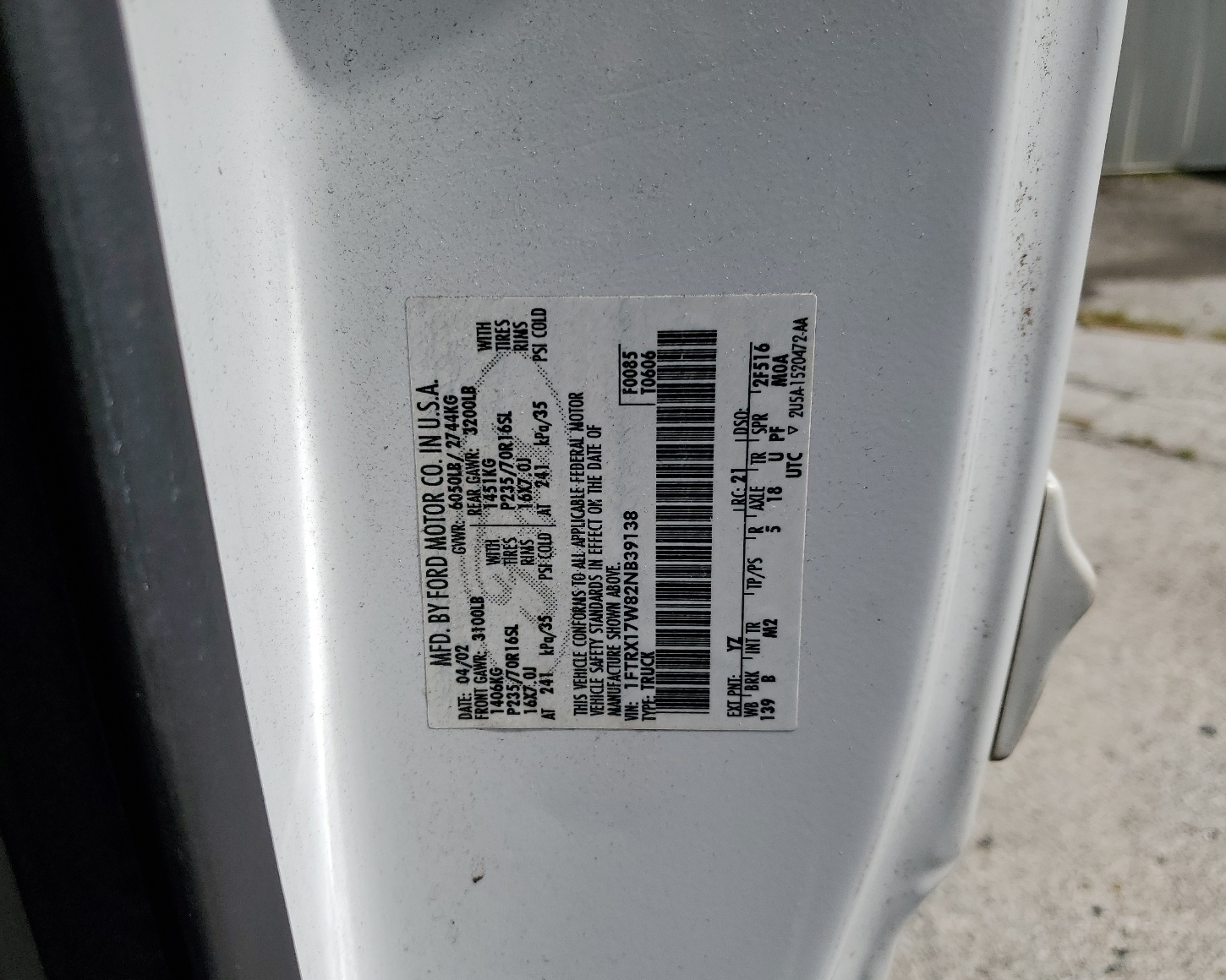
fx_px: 1016
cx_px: 589
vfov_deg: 51.5
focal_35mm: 28
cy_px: 501
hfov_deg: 62.2
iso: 50
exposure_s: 1/10000
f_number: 1.5
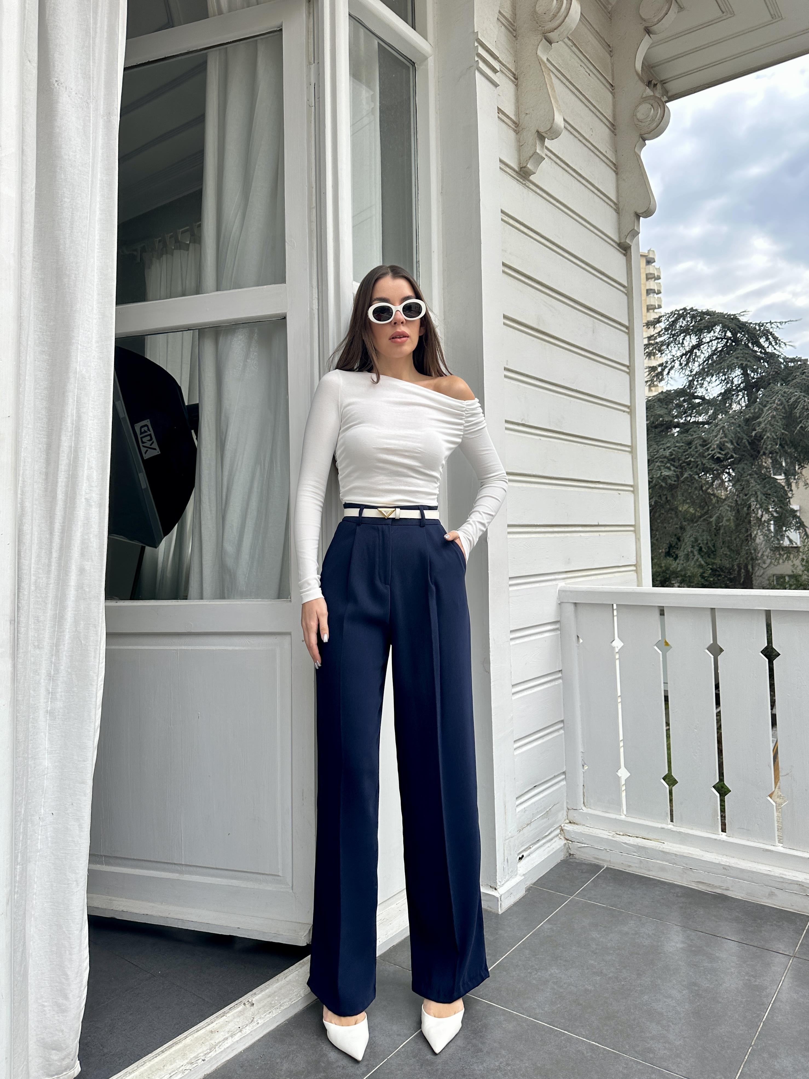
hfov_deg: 56.8
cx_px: 404
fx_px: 748
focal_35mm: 24
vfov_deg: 71.6
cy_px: 540
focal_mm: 6.86
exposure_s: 1/850
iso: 80
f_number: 1.78
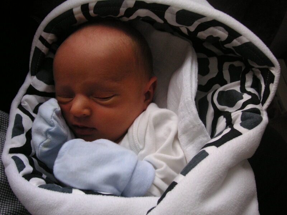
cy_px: 108
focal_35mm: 37
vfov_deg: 38.7
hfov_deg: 50.1
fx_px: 307
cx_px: 144
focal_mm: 6.1
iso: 100
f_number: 2.8
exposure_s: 1/20
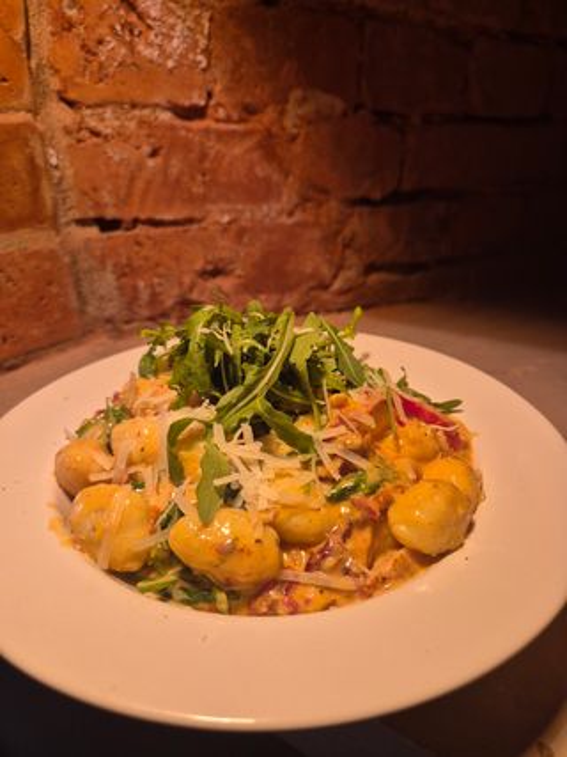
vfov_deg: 73.9
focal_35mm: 23
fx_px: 503
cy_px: 378
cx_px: 284
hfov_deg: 58.9
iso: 250
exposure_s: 1/100
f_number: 1.8
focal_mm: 5.4
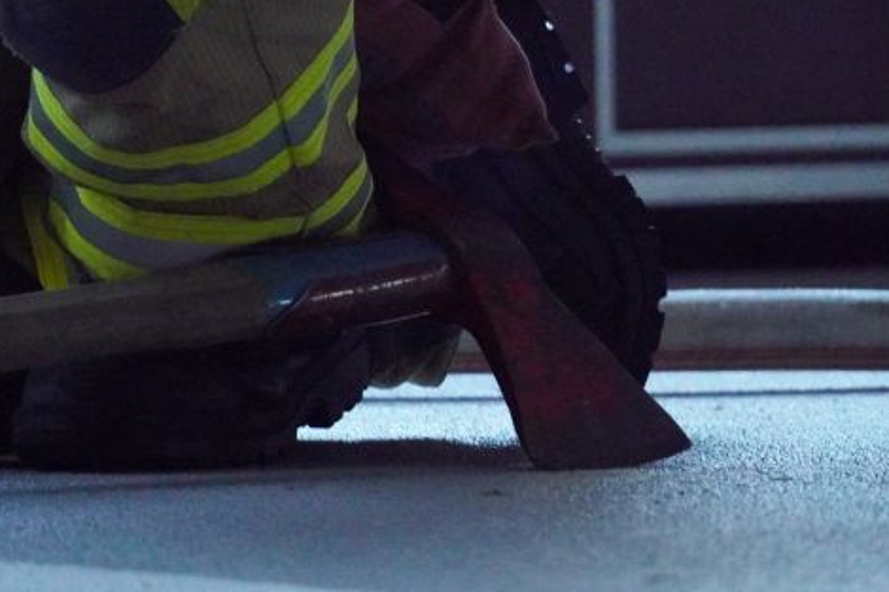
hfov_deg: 6.0
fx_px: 8512
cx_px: 460
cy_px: 203
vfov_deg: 4.0
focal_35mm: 345
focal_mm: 135
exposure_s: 1/400
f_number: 5.6
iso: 20000
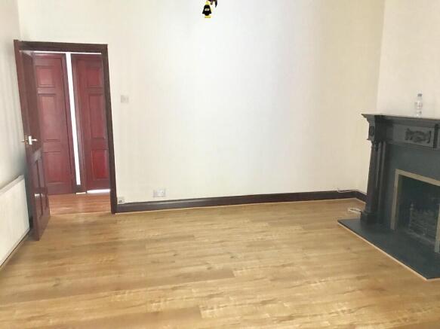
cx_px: 220
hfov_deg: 63.5
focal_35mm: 28
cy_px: 164
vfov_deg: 49.7
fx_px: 356
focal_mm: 3.99
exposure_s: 1/14
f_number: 1.8
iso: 100
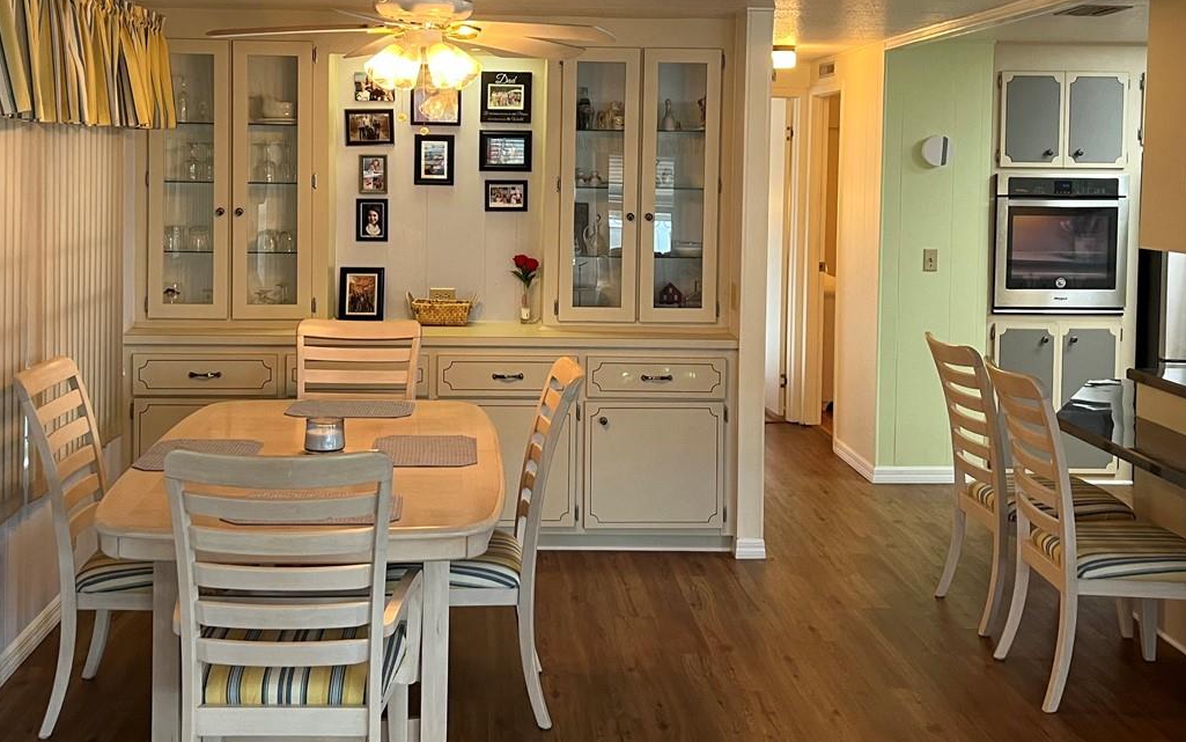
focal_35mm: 43
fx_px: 1390
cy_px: 240
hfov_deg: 46.1
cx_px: 523
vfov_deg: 29.6
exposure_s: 1/60
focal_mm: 5.1
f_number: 1.6
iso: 125
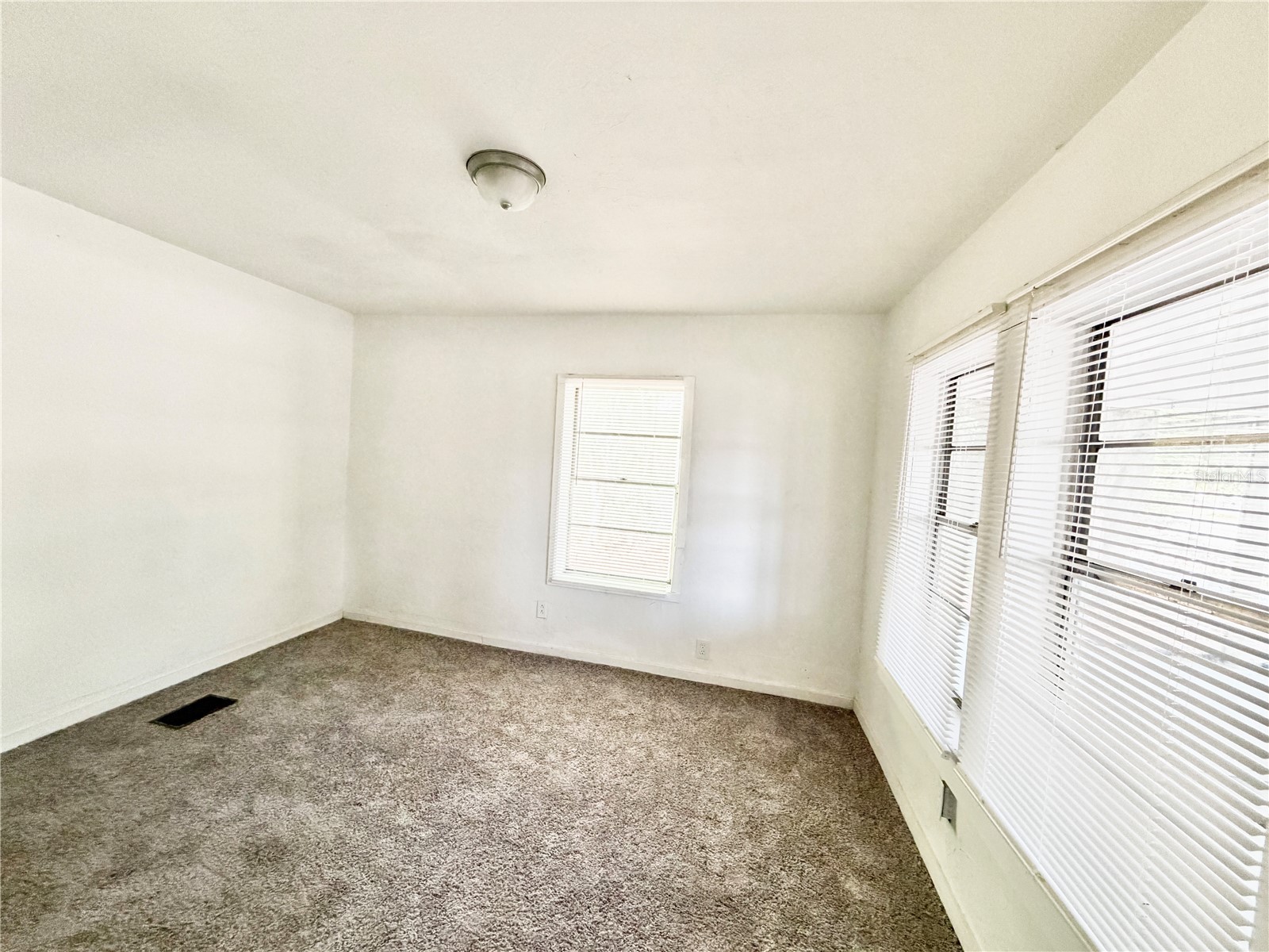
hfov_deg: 102.1
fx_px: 513
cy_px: 476
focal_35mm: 14
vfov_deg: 85.7
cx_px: 634
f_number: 2.2
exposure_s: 1/74
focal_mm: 2.22
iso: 320
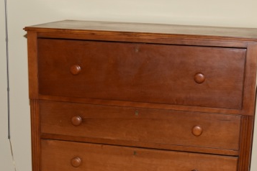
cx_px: 131
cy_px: 147
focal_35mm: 78
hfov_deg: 26.0
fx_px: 556
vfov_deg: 17.3
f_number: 5.6
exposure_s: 1/125
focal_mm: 29
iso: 800
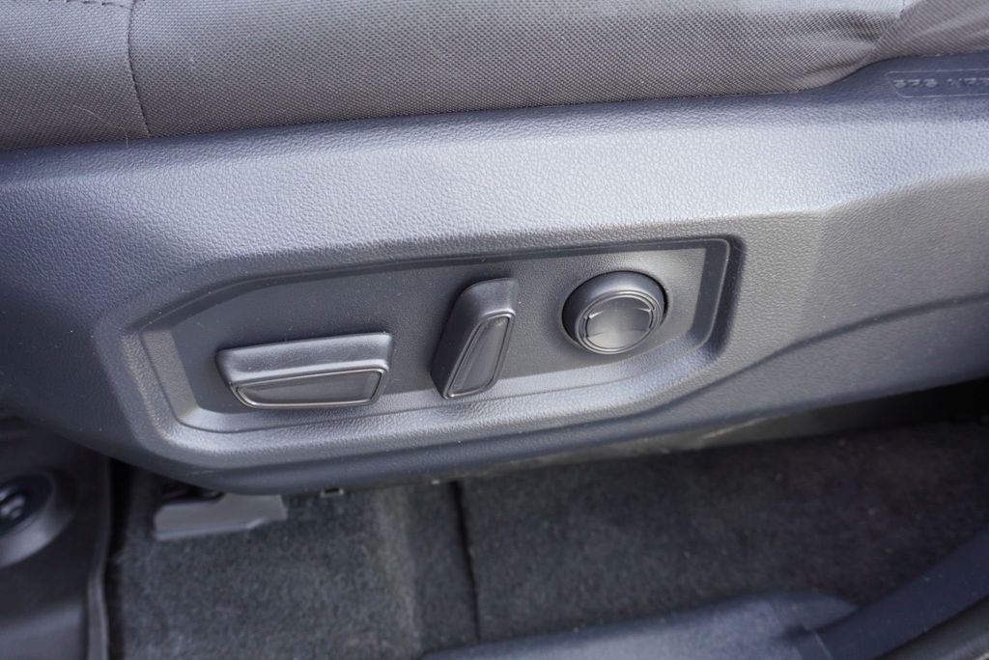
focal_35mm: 32
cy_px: 330
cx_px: 494
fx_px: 866
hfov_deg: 59.5
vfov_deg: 41.8
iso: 400
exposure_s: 1/60
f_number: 4
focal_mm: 21
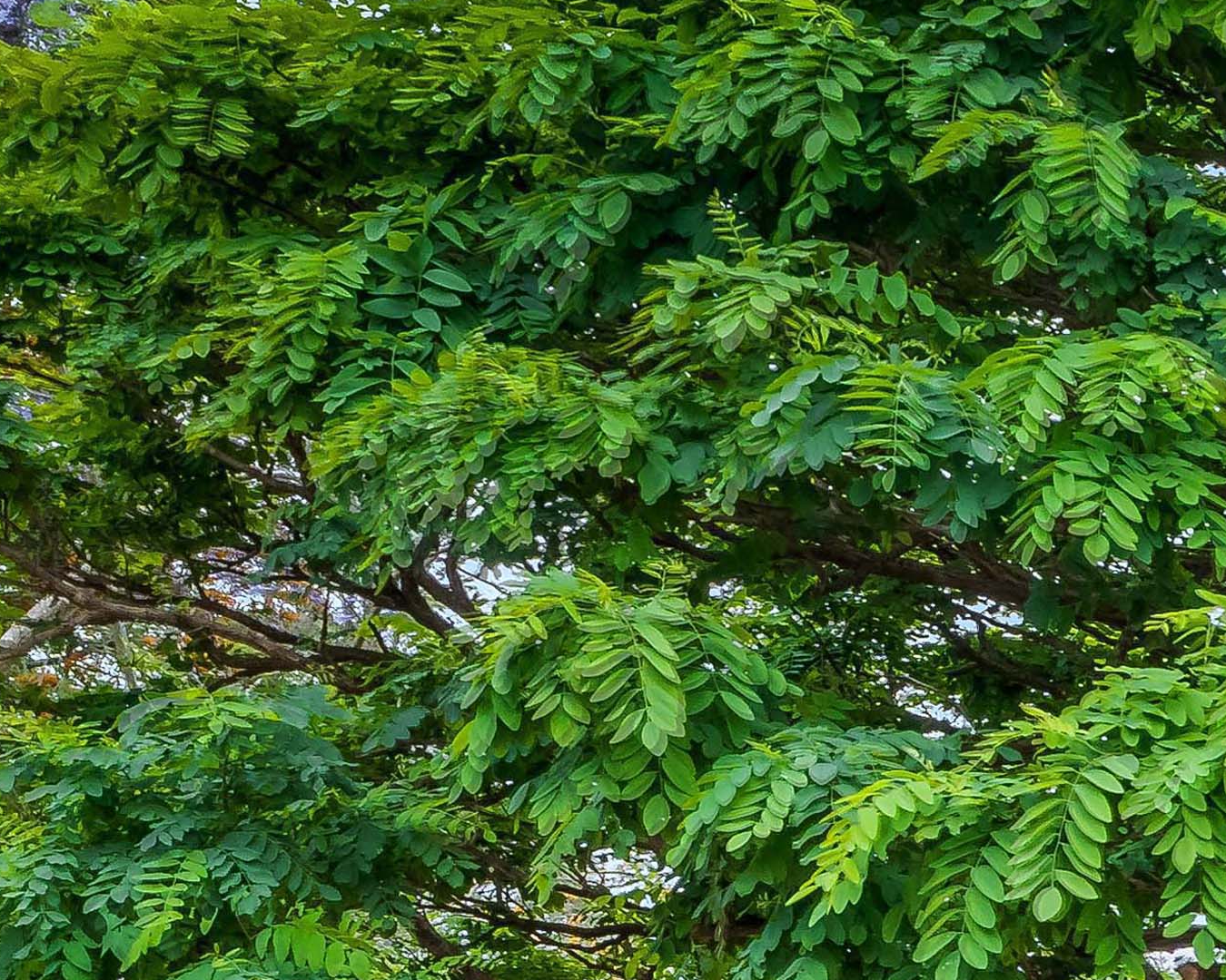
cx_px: 3156
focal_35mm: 117
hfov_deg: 12.2
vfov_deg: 12.6
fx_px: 4245
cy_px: 1382
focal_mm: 24
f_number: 11
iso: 800
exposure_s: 1/20
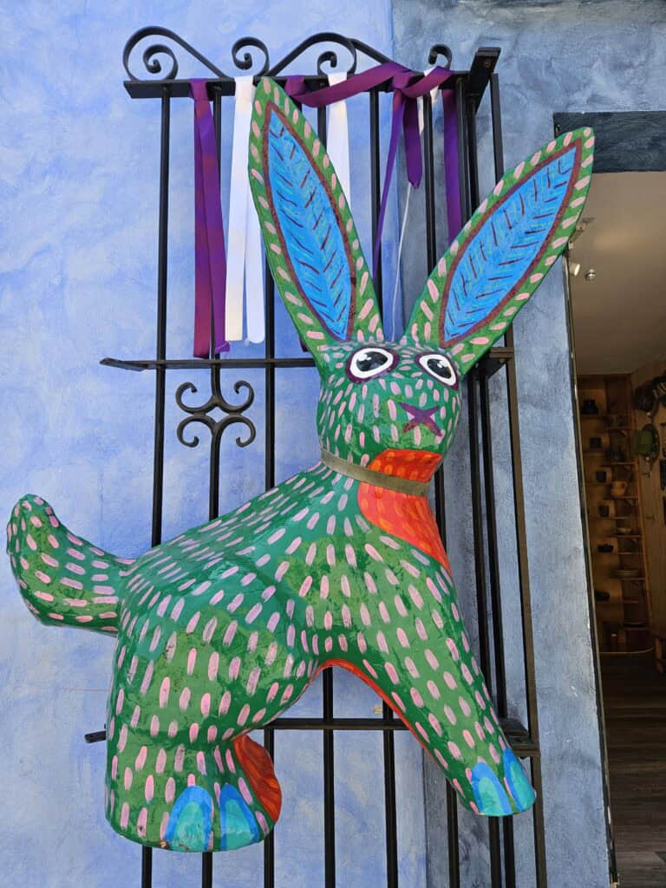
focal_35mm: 23
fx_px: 590
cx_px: 333
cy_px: 444
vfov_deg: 73.9
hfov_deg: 58.9
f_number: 1.8
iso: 50
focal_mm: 5.4
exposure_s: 1/719
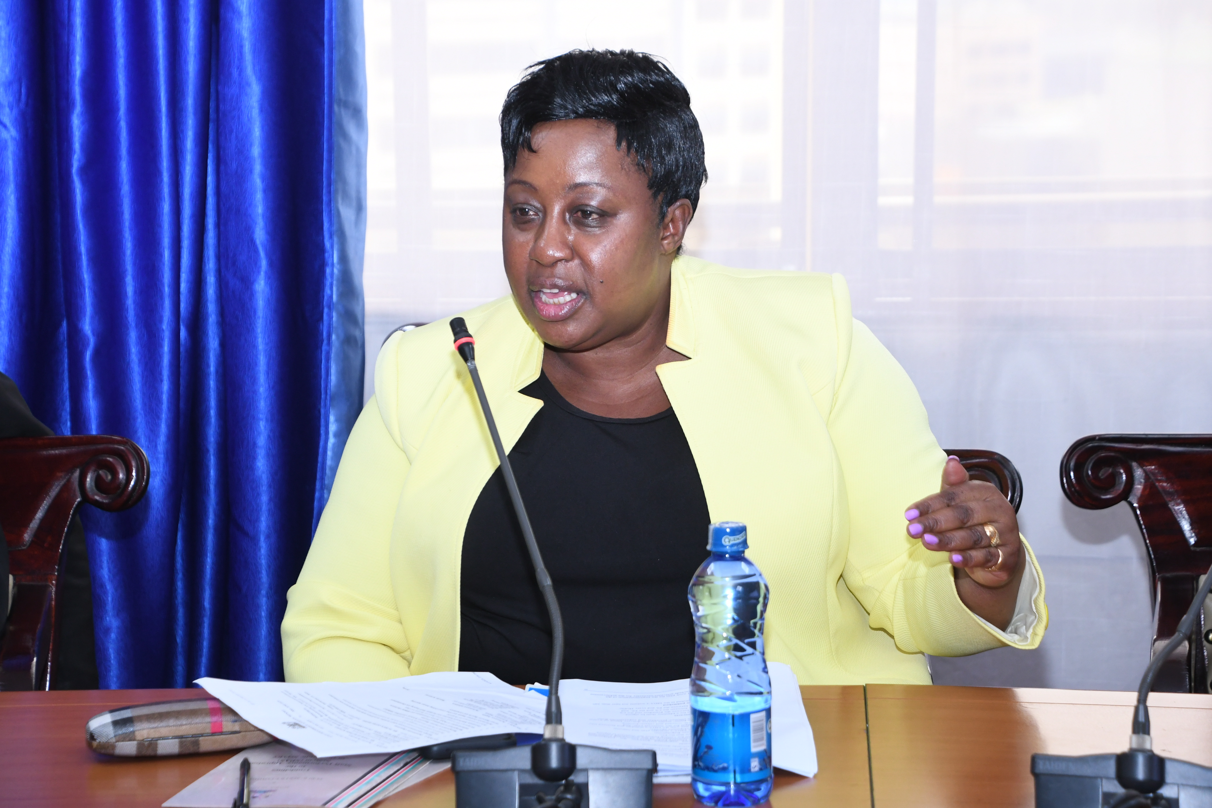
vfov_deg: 13.0
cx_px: 606
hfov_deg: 19.5
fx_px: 3535
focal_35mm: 105
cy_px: 404
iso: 1000
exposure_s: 1/100
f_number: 7.1
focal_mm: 70
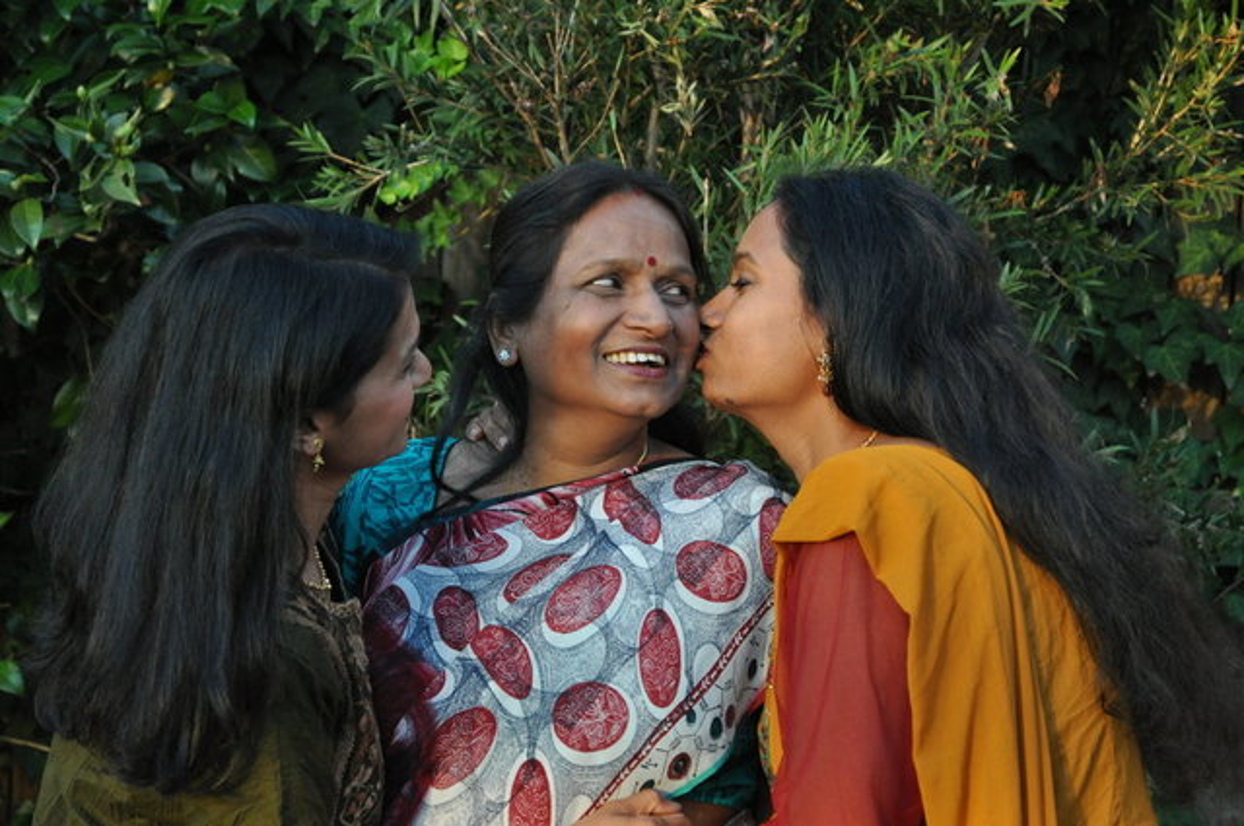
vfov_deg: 14.7
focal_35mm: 93
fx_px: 3210
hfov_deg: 21.9
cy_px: 413
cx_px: 622
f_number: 5.3
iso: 800
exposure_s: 1/250
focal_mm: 62
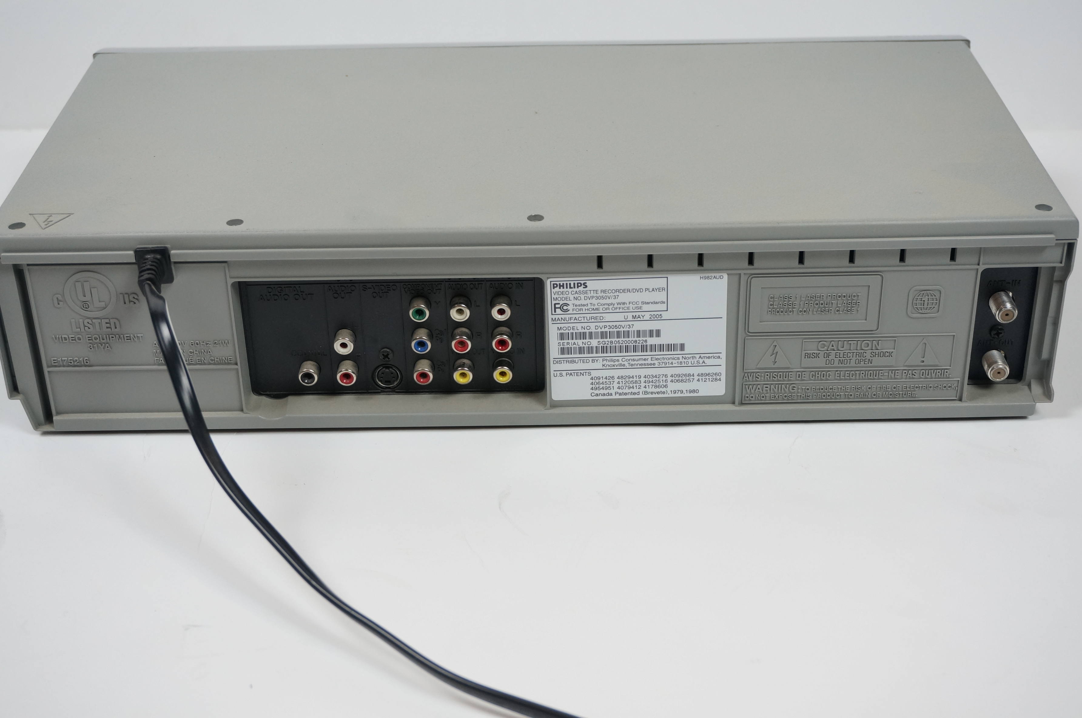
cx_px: 541
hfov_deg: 36.9
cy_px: 359
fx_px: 1621
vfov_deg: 25.0
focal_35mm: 54
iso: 500
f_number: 5.6
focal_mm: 36
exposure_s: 1/60
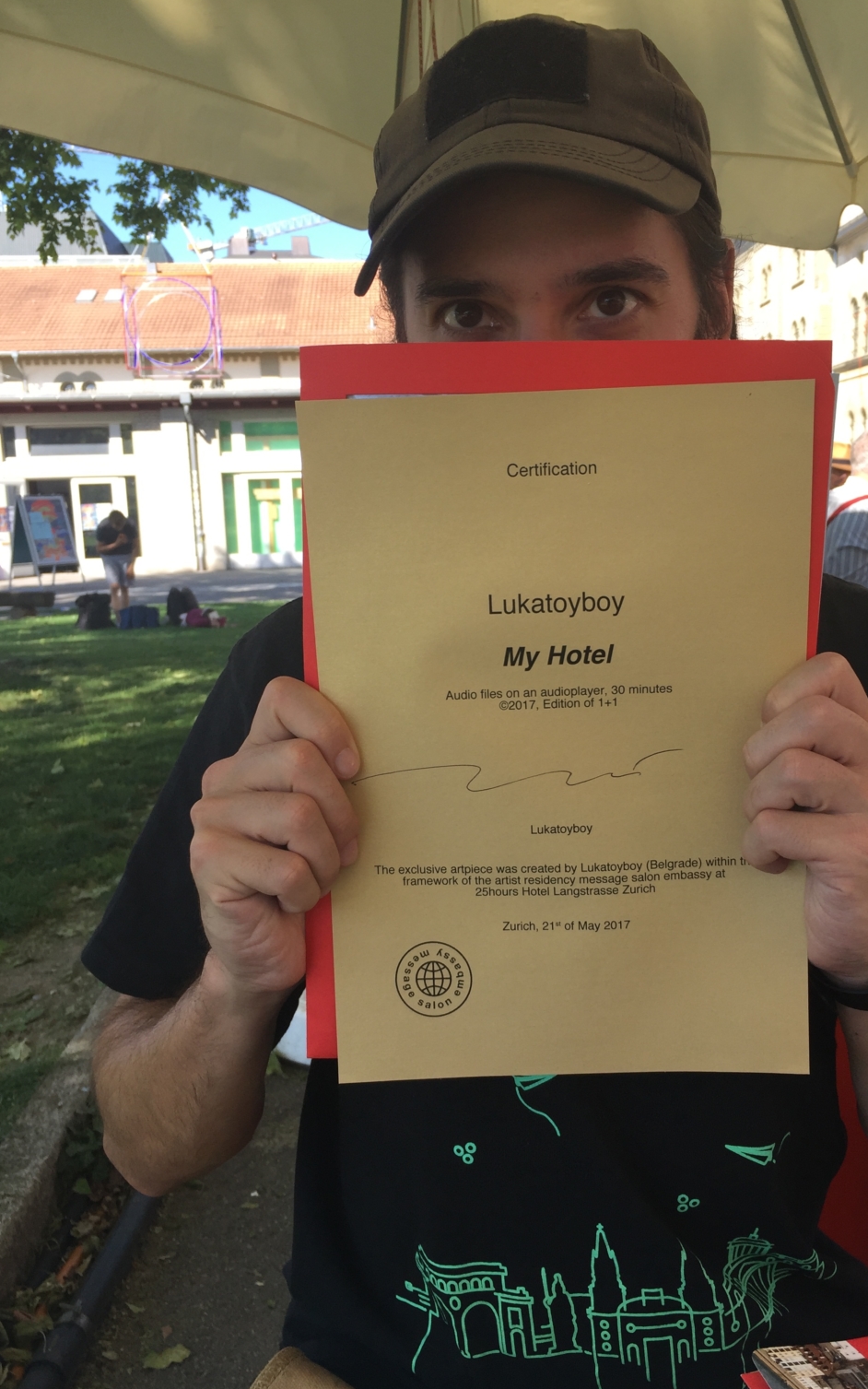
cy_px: 698
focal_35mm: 31
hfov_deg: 40.5
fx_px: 1173
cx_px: 510
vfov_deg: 61.2
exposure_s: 1/425
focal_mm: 4.15
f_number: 2.2
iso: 32
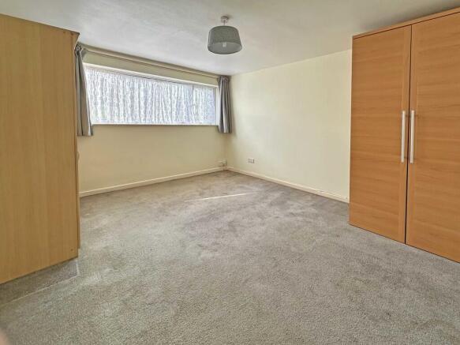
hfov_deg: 102.1
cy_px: 172
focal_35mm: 14
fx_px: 186
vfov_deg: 85.7
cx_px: 230
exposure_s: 1/135
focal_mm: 2.22
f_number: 2.2
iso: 40
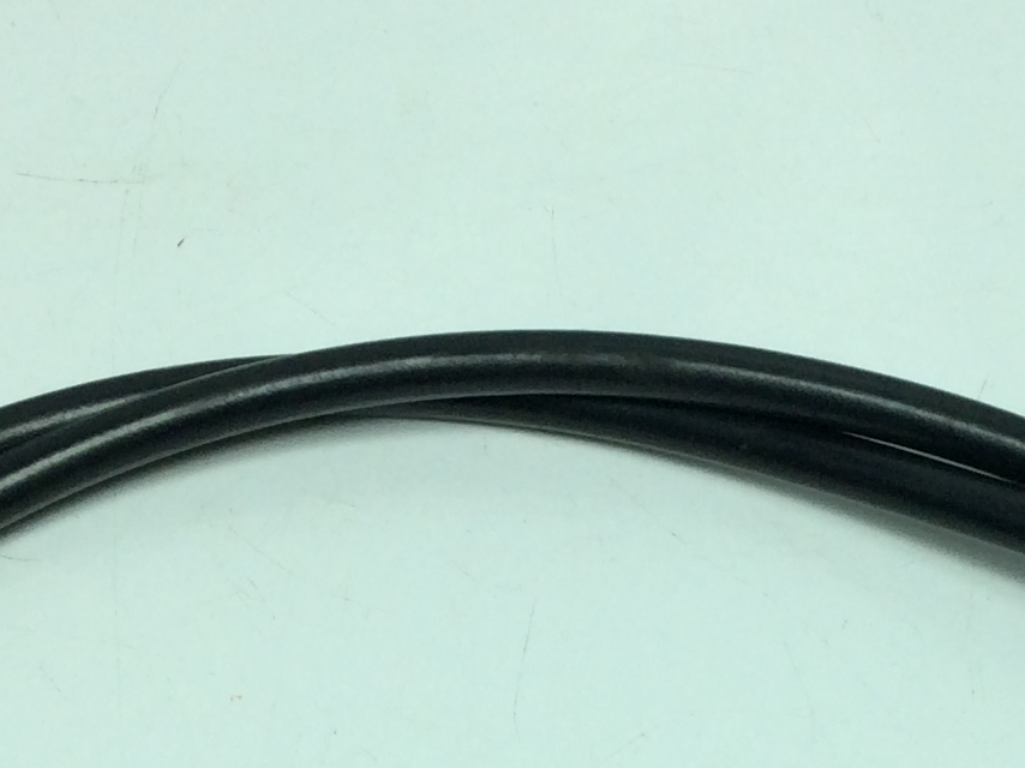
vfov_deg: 14.7
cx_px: 627
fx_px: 2871
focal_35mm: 97
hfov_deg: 20.2
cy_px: 961
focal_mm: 3.3
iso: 32
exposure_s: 1/608
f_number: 2.4
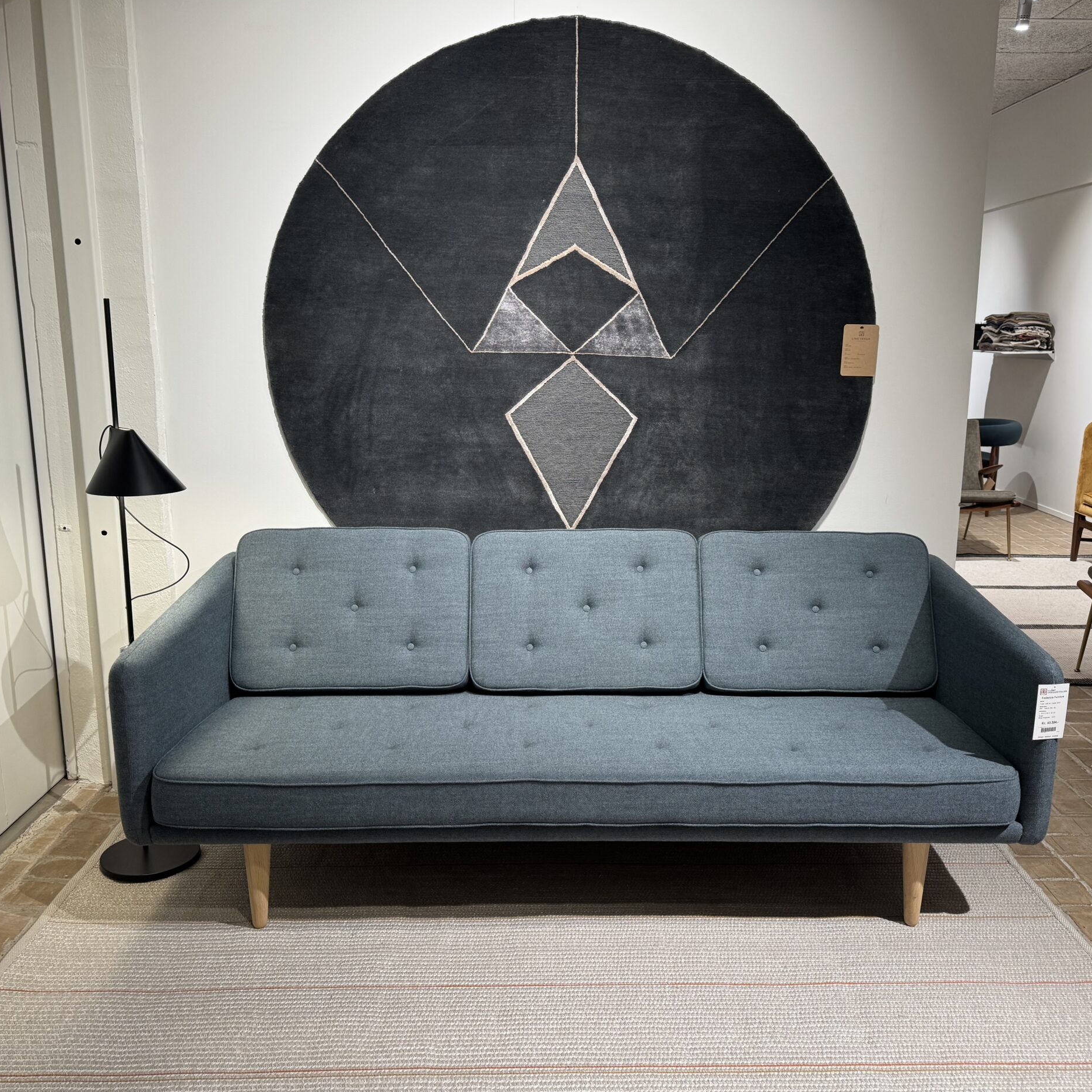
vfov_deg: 55.6
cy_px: 552
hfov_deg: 55.6
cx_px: 584
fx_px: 1035
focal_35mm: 29
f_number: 1.78
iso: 160
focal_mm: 6.76
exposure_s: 1/100
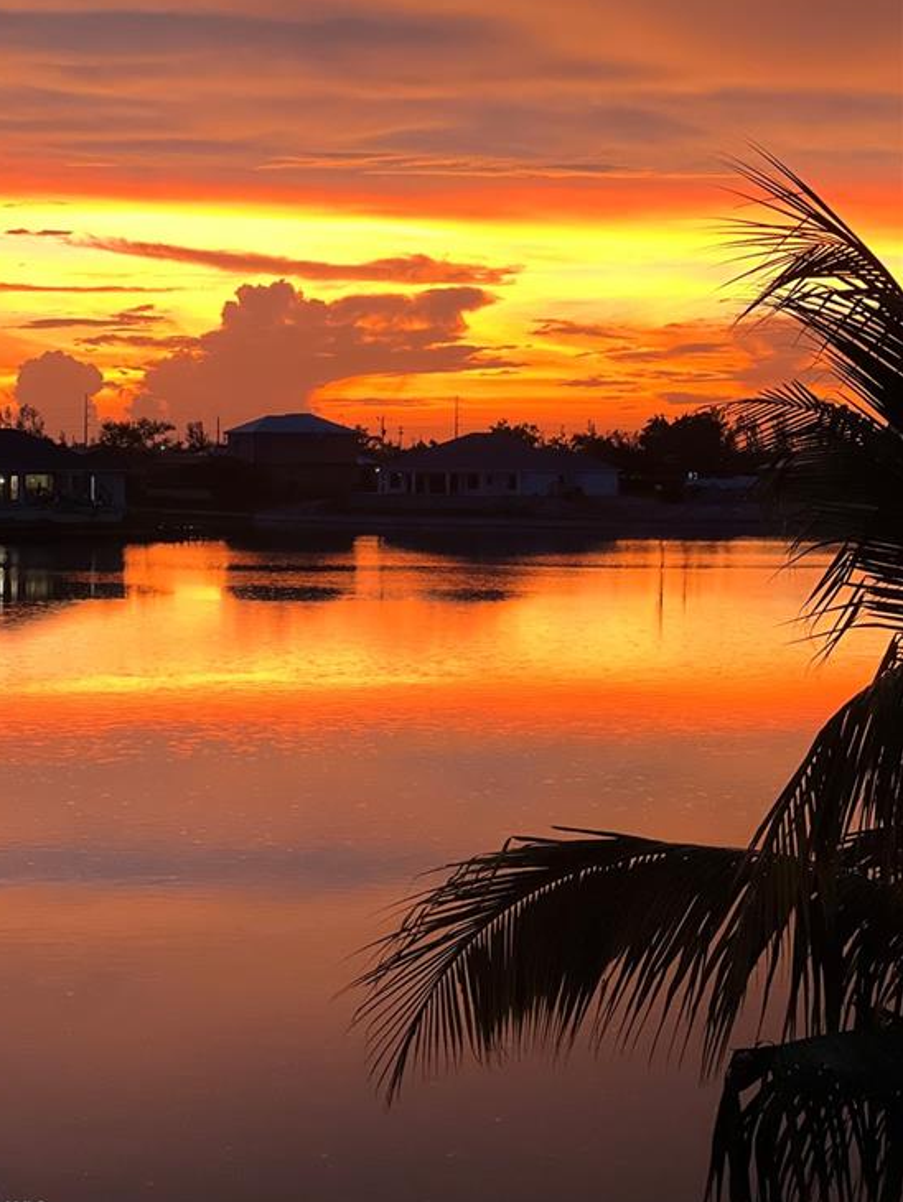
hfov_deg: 18.2
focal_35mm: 81
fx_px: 2816
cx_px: 430
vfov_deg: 24.1
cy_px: 588
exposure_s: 1/40
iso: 200
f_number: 2.8
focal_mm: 9
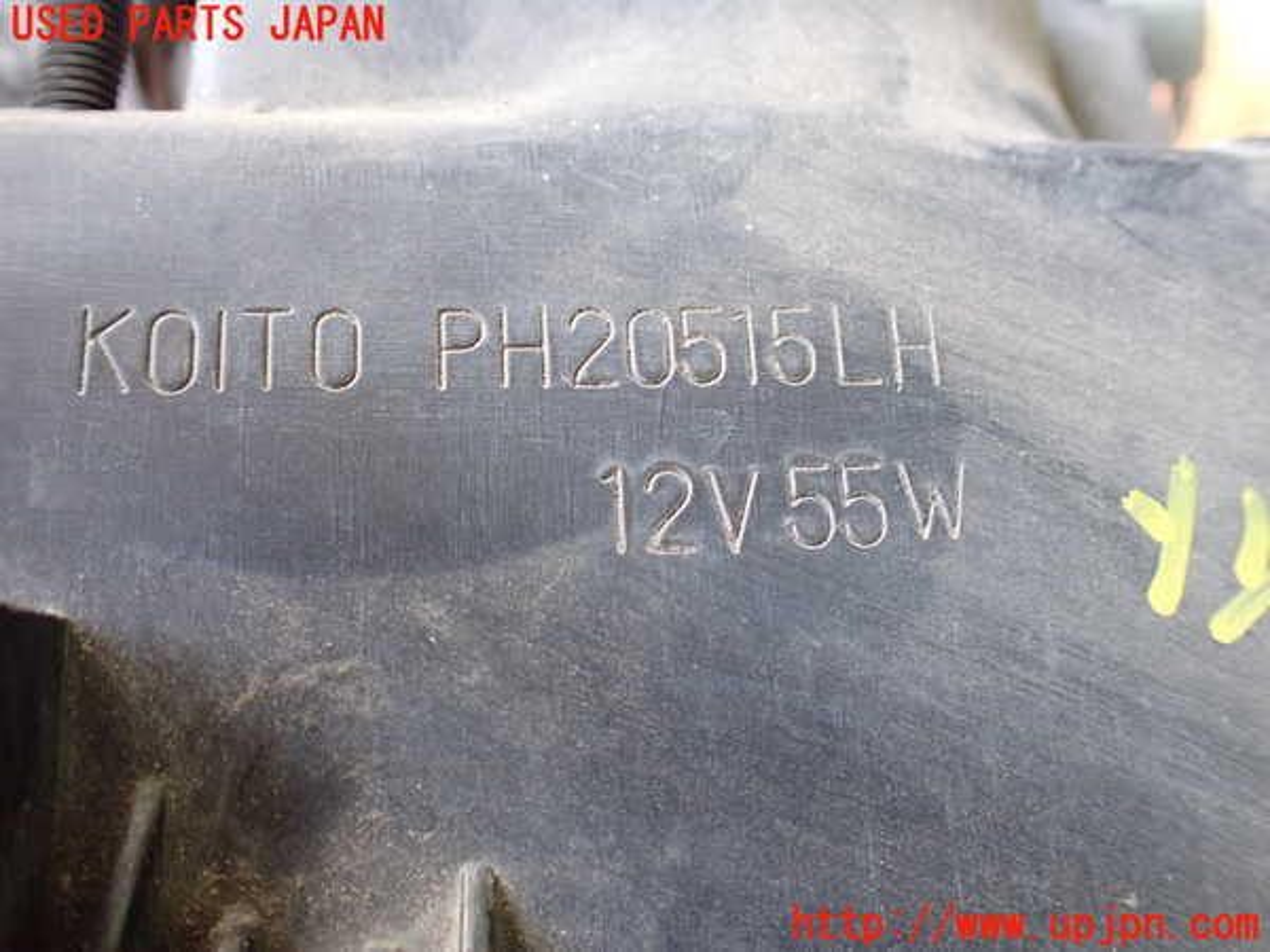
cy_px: 476
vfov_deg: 46.8
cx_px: 635
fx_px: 1101
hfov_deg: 60.0
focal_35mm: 30
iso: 800
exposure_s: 1/60
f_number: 2.3
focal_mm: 5.4
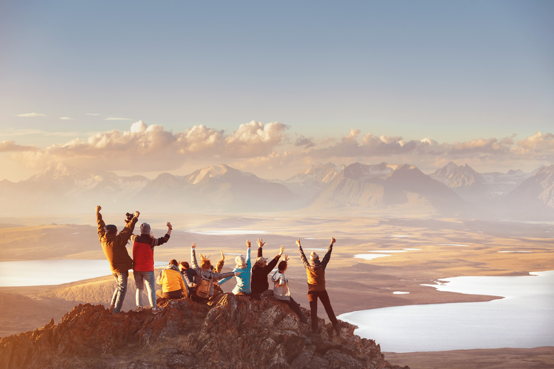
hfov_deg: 28.8
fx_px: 1077
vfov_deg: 19.5
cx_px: 277
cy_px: 184
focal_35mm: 70
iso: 200
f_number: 5.6
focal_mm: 70
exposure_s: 1/320
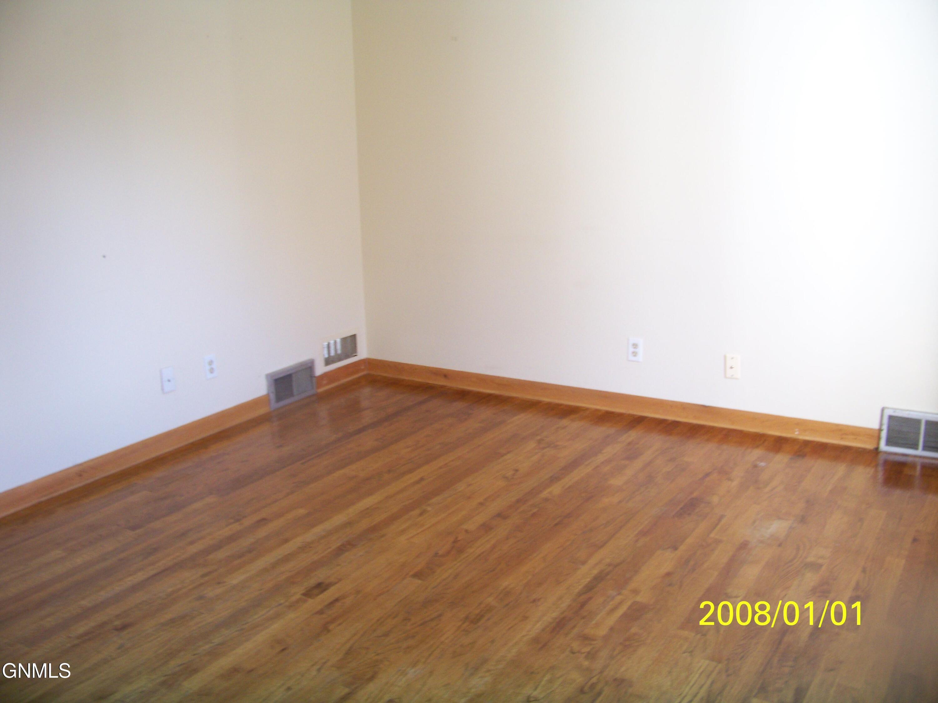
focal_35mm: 33
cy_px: 352
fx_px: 894
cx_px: 469
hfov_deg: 55.4
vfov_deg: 42.9
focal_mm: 5.85
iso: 125
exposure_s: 1/30
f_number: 2.8
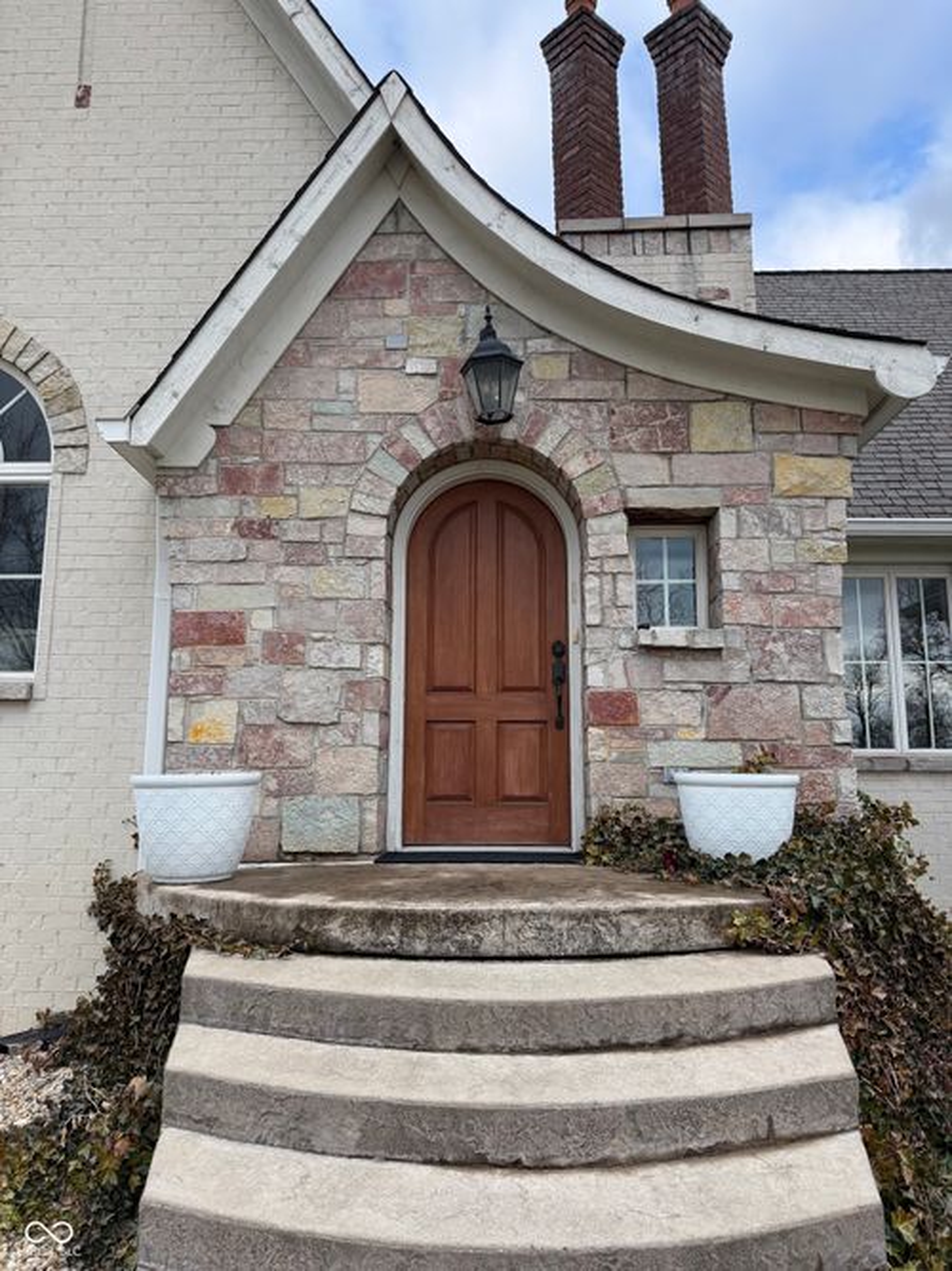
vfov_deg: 71.6
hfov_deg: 56.8
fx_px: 880
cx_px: 476
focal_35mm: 24
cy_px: 636
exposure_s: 1/1032
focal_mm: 6.76
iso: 100
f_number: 1.78
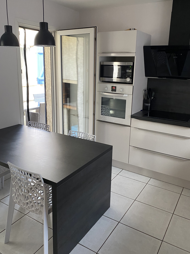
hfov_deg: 48.2
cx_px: 95
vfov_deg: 61.6
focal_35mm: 29
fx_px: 212
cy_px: 117
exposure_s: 1/50
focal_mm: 4.25
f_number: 1.8
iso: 250
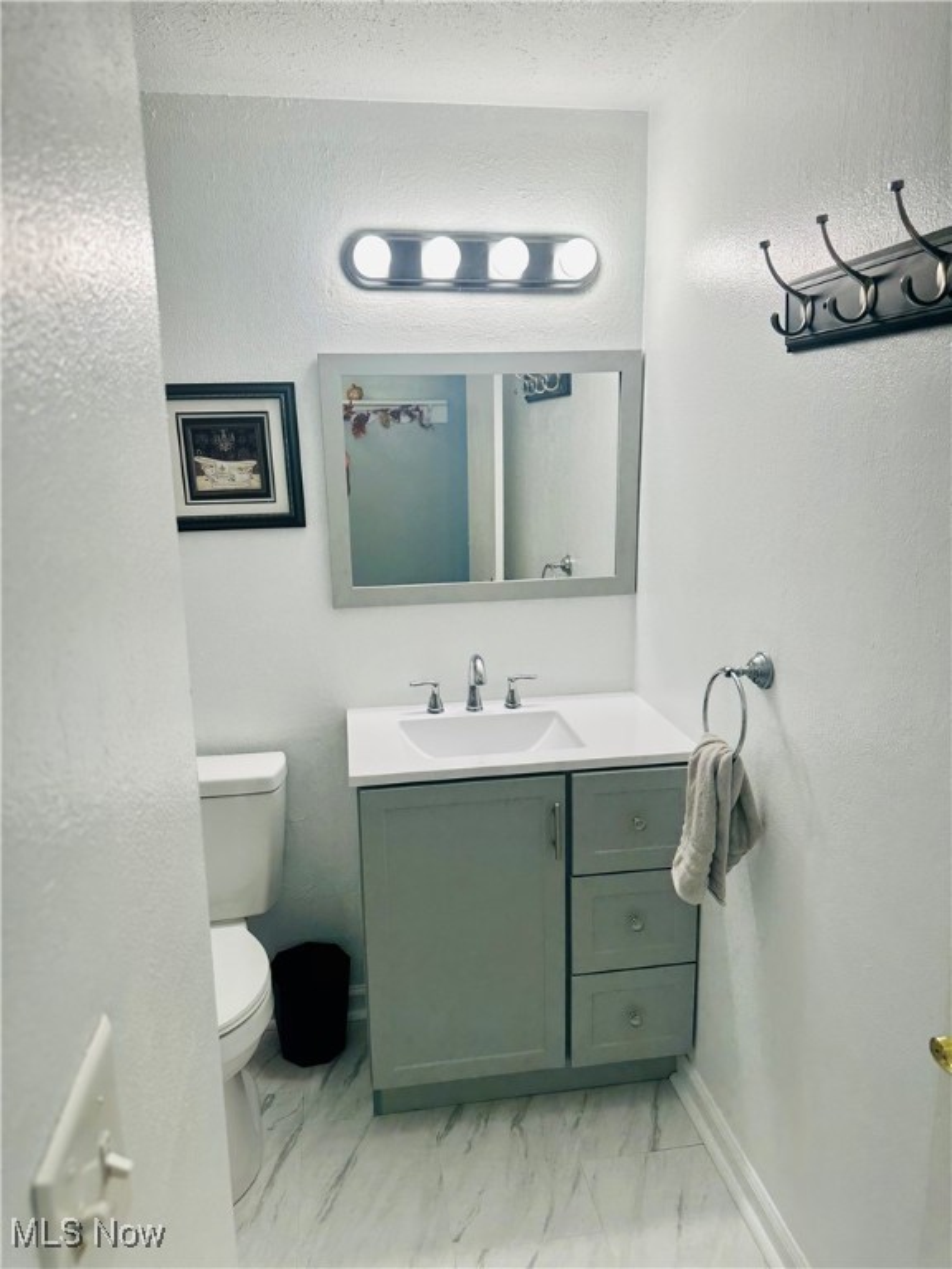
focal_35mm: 24
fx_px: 880
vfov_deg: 71.6
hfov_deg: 56.8
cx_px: 476
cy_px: 634
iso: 64
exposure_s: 1/141
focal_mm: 6.86
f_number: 1.78
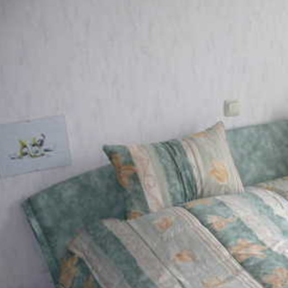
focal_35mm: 72
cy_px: 241
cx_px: 316
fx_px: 678
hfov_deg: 22.6
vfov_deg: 23.5
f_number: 2.8
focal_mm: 7.4
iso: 100
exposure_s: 1/40
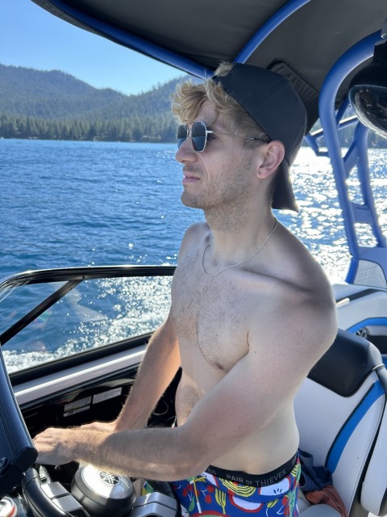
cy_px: 258
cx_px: 194
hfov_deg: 53.1
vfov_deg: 67.3
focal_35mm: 26
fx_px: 388
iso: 50
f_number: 1.5
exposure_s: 1/1196
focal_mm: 5.7
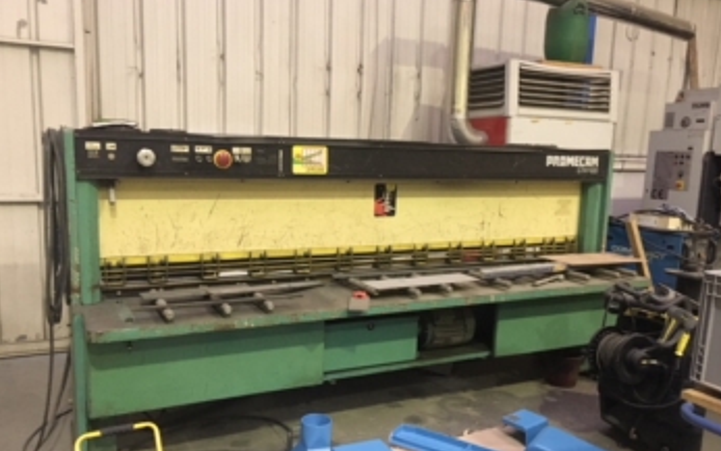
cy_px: 253
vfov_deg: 40.5
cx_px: 359
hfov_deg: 61.2
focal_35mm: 31
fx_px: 609
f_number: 2.2
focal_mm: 4.15
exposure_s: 1/4
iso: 80
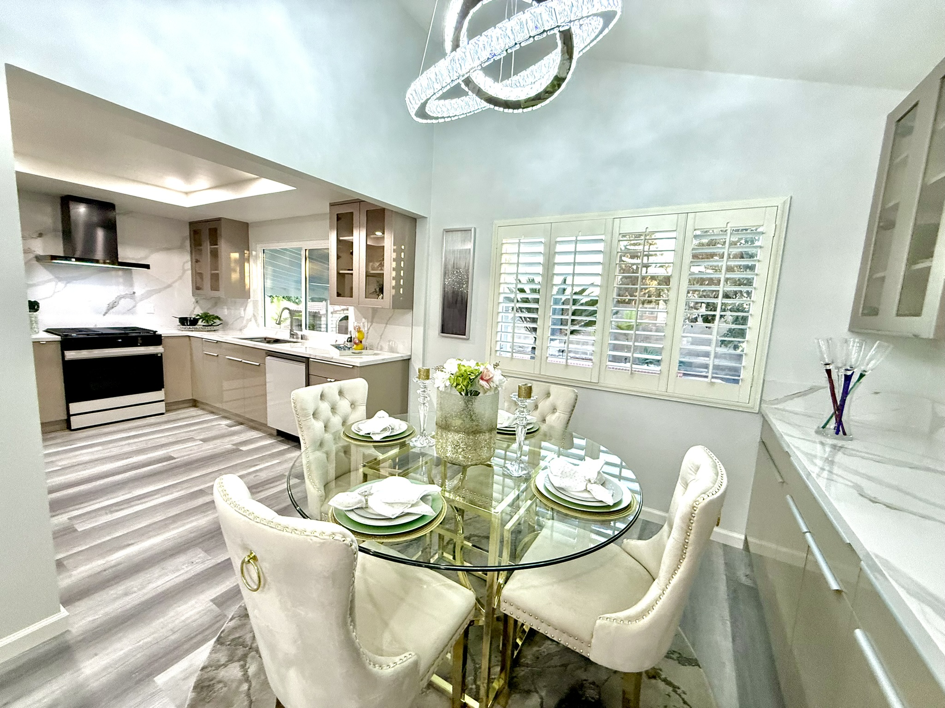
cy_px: 354
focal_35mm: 14
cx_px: 472
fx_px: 382
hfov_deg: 102.1
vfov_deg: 85.7
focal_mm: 2.22
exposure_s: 1/120
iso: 320
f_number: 2.2
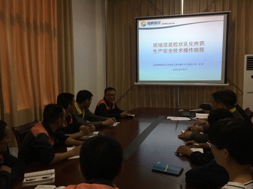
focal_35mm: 36
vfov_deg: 39.6
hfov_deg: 51.4
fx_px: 263
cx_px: 131
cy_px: 94
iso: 32
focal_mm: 4.15
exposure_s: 1/100
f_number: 2.2
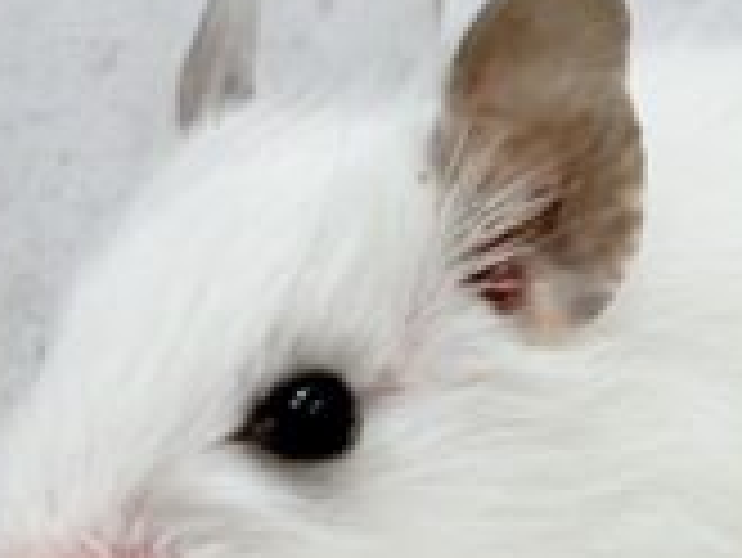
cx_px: 1088
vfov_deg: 7.4
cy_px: 310
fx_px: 4333
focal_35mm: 202
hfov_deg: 9.5
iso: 64
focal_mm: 5.96
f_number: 1.6
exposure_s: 1/100
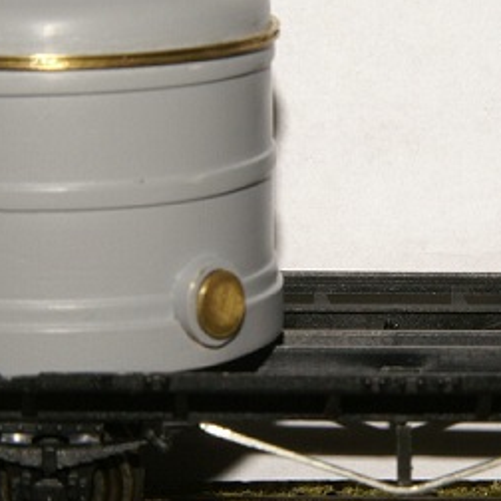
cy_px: 250
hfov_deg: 6.8
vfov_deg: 6.8
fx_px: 4208
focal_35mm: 257
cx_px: 402
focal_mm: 60
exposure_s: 1/125
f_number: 20
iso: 100
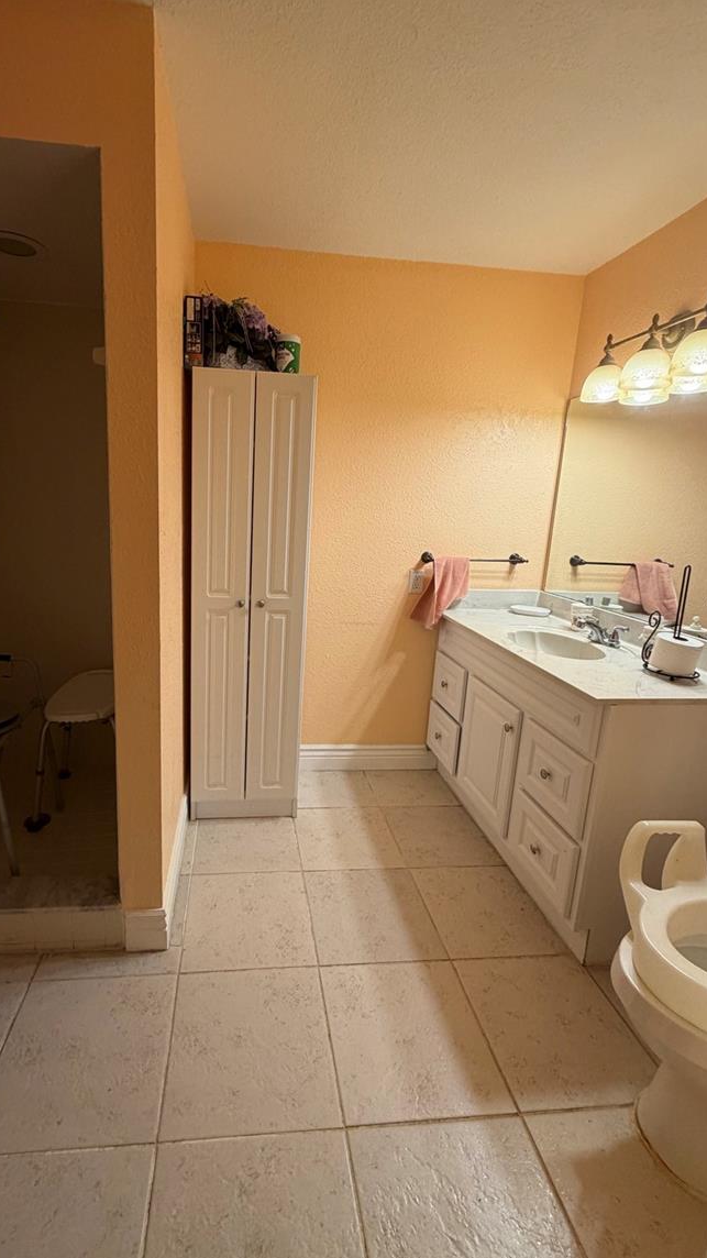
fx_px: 534
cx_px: 291
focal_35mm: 16
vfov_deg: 99.3
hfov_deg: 66.6
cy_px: 606
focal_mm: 2.22
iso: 200
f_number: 2.2
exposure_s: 1/120
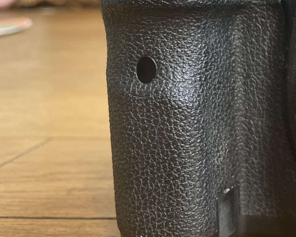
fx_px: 578
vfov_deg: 23.0
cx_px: 366
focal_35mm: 66
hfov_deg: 25.4
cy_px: 75
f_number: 1.6
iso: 125
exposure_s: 1/94
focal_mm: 4.2
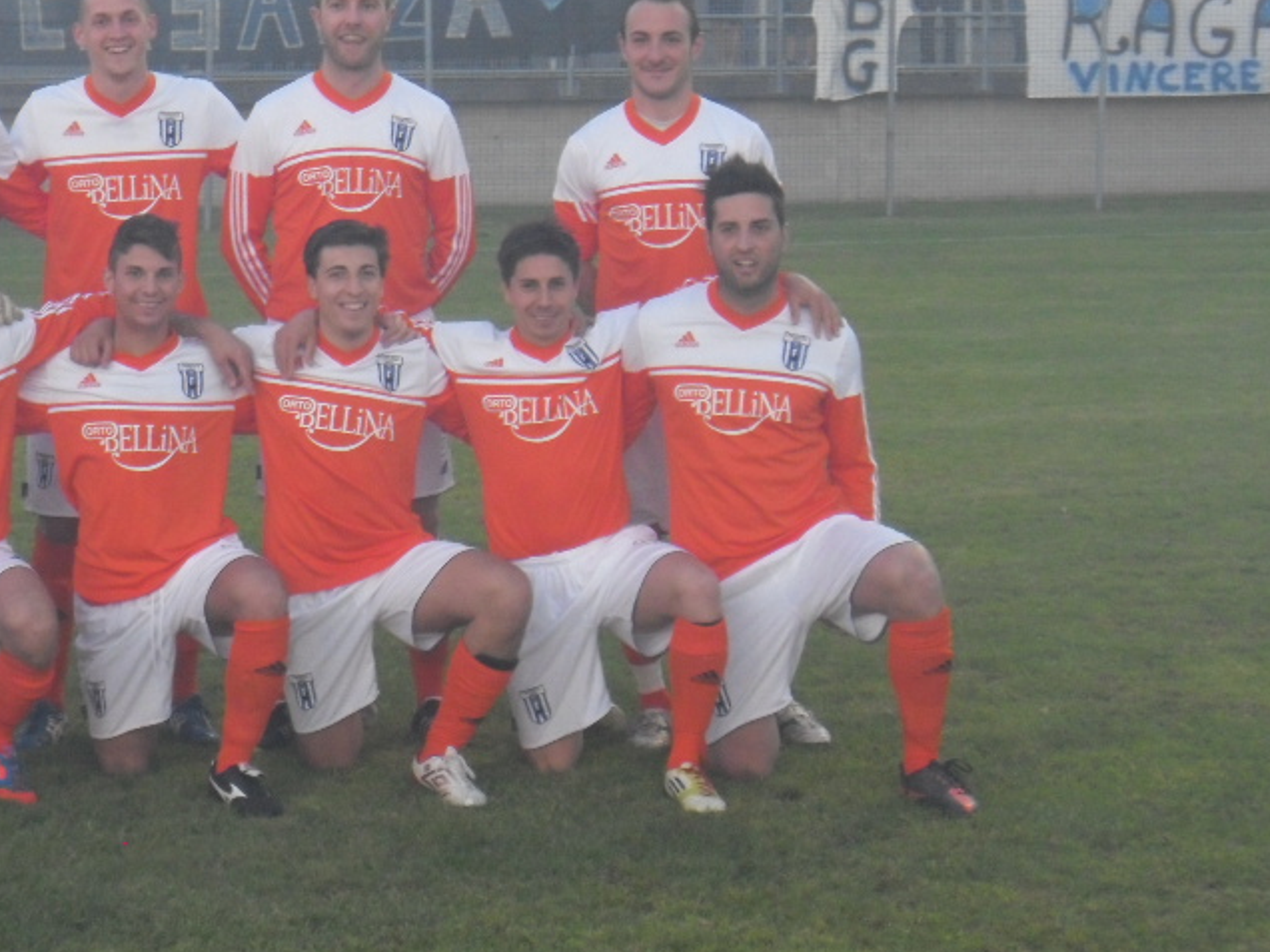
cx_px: 300
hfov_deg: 20.5
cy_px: 198
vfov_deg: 15.5
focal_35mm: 95
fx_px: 3485
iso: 400
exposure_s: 1/45
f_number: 5.3
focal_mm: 10.55
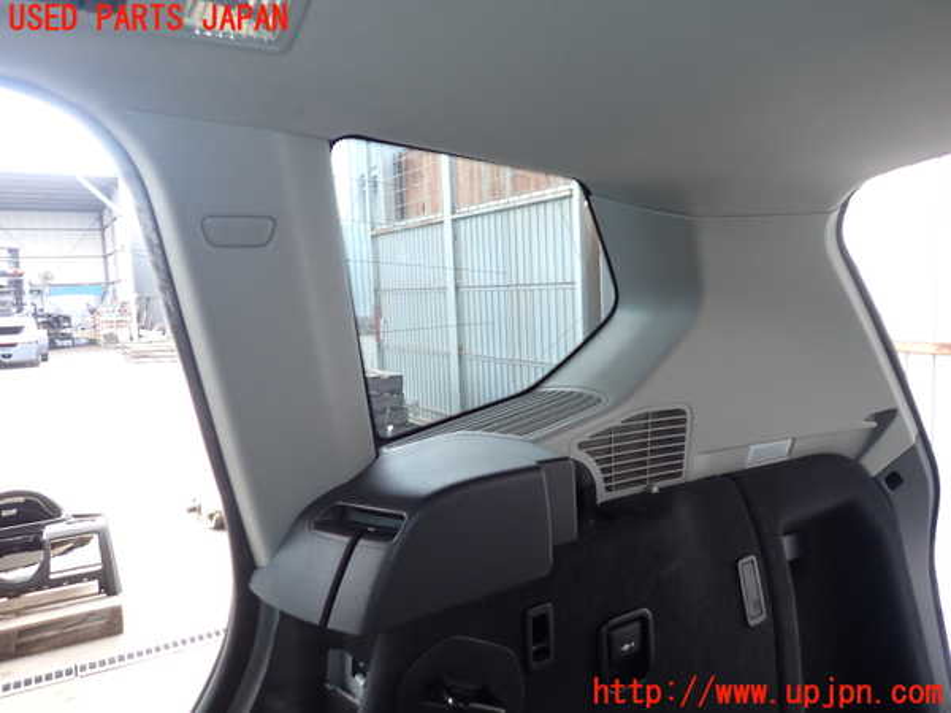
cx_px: 476
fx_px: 687
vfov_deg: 54.9
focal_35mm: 25
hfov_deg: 69.4
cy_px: 356
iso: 160
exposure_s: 1/60
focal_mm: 4.5
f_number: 2
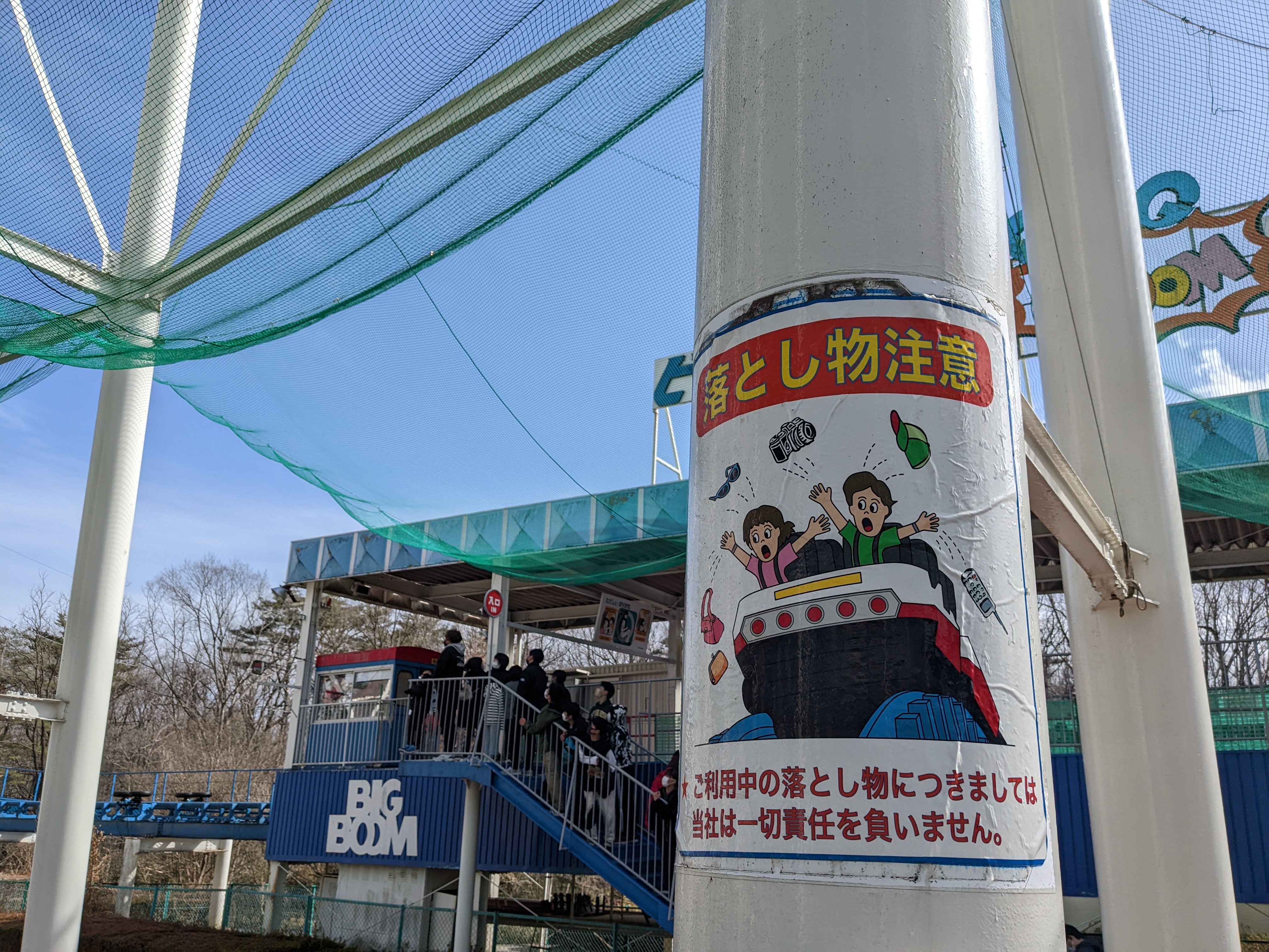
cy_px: 476
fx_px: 990
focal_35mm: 27
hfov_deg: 65.3
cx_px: 634
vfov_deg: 51.4
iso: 56
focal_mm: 4.38
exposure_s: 1/3906
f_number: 1.73
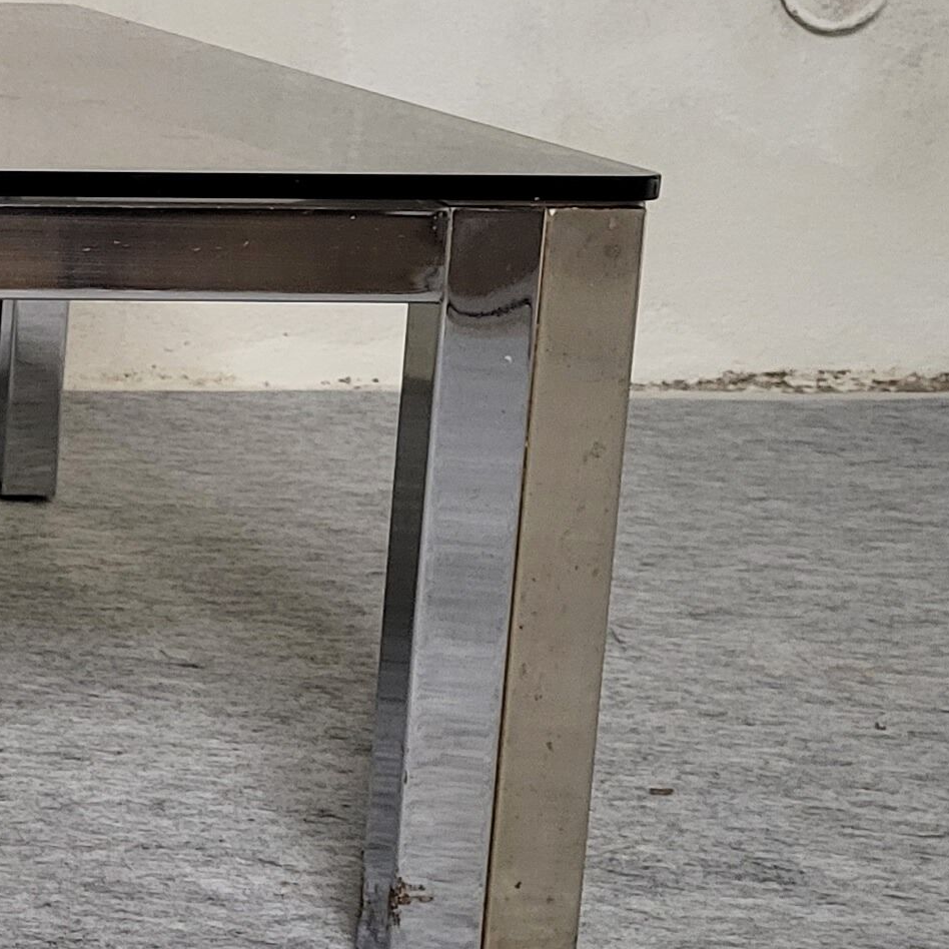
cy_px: 481
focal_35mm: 97
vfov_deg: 17.9
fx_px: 3009
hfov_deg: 16.0
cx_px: -583
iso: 400
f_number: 1.8
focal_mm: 5.4
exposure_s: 1/50
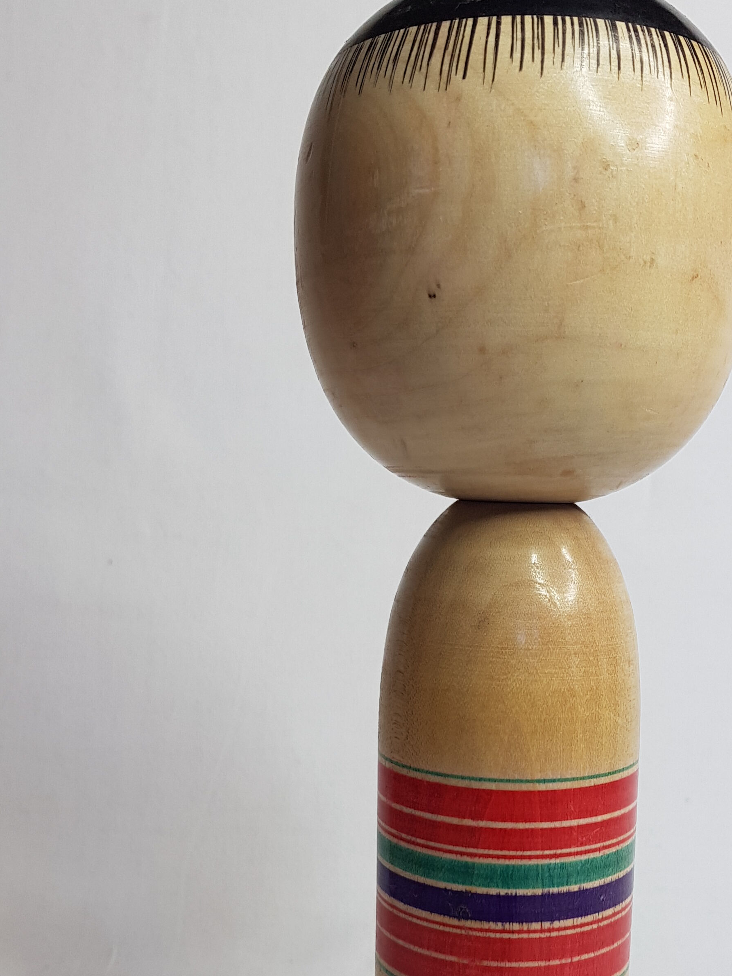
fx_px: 1241
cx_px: 478
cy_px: 742
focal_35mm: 44
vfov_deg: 41.6
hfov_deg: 32.6
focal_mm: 4.2
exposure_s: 1/126
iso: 40
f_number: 1.7
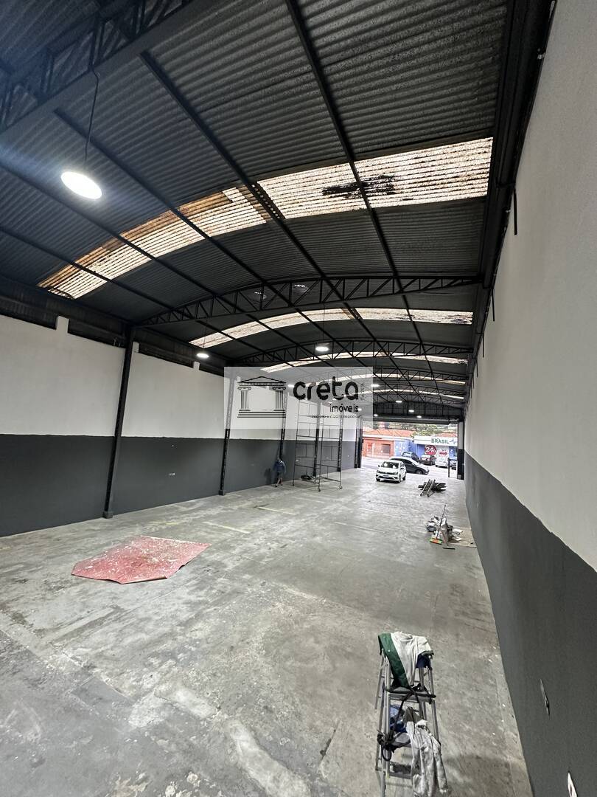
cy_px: 398
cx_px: 298
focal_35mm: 14
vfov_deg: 102.1
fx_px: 322
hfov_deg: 85.7
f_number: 2.2
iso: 250
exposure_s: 1/120
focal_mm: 2.22
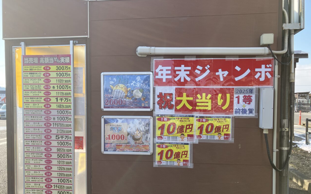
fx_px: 254
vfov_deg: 41.6
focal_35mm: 30
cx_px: 156
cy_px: 116
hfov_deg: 62.9
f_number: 1.8
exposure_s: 1/771
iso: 32
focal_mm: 3.99
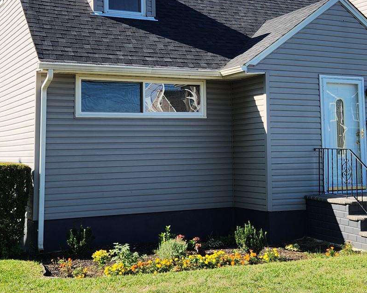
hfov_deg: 32.4
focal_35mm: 58
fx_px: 630
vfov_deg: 26.0
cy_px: 92
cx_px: 221
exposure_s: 1/955
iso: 20
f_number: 1.8
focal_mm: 5.4
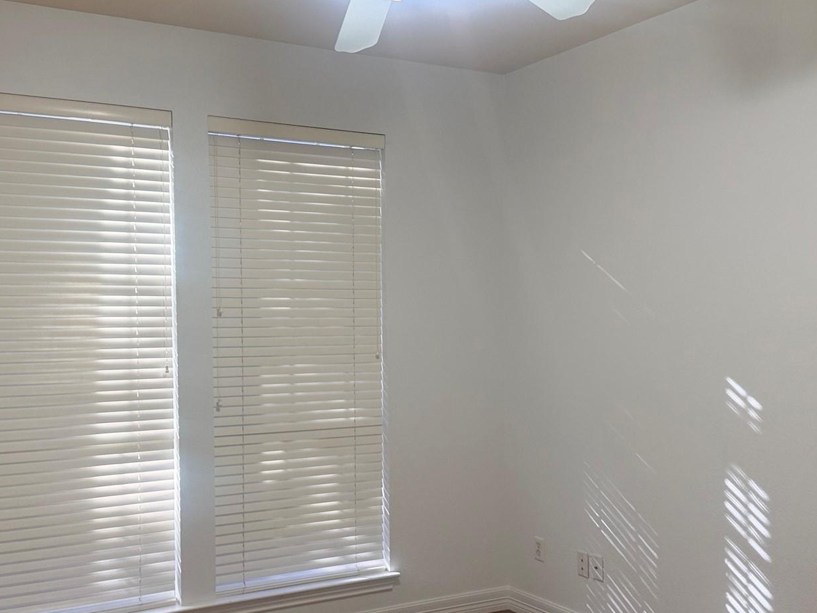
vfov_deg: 35.9
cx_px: 366
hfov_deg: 46.7
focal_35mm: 40
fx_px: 944
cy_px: 352
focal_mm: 6.76
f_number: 1.78
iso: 100
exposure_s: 1/120
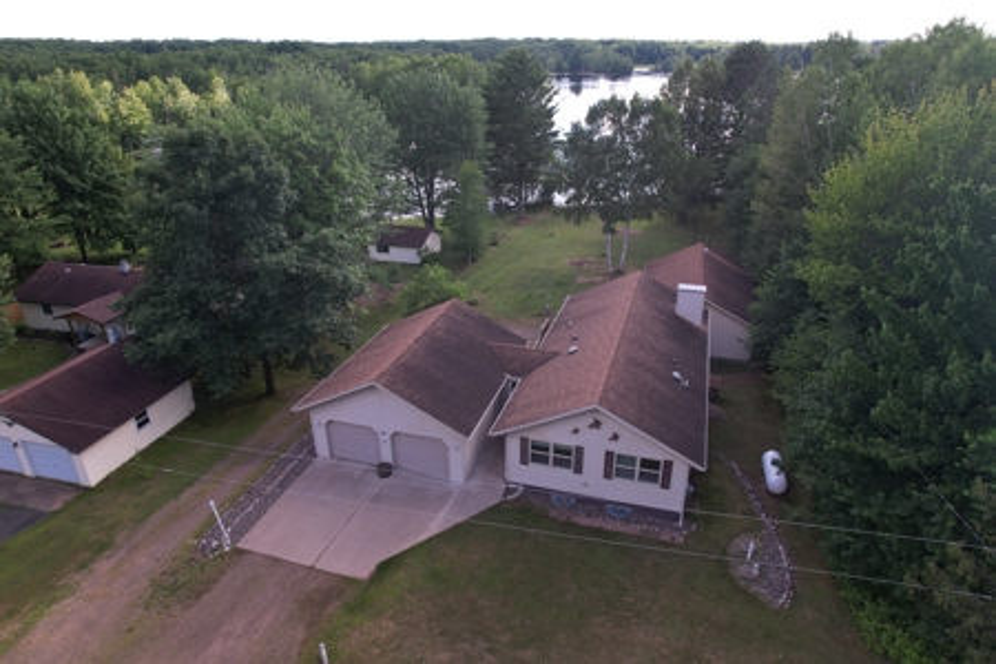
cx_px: 498
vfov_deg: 57.2
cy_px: 332
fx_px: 609
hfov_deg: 78.6
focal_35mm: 22
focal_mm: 8.38
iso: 130
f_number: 2.8
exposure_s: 1/15
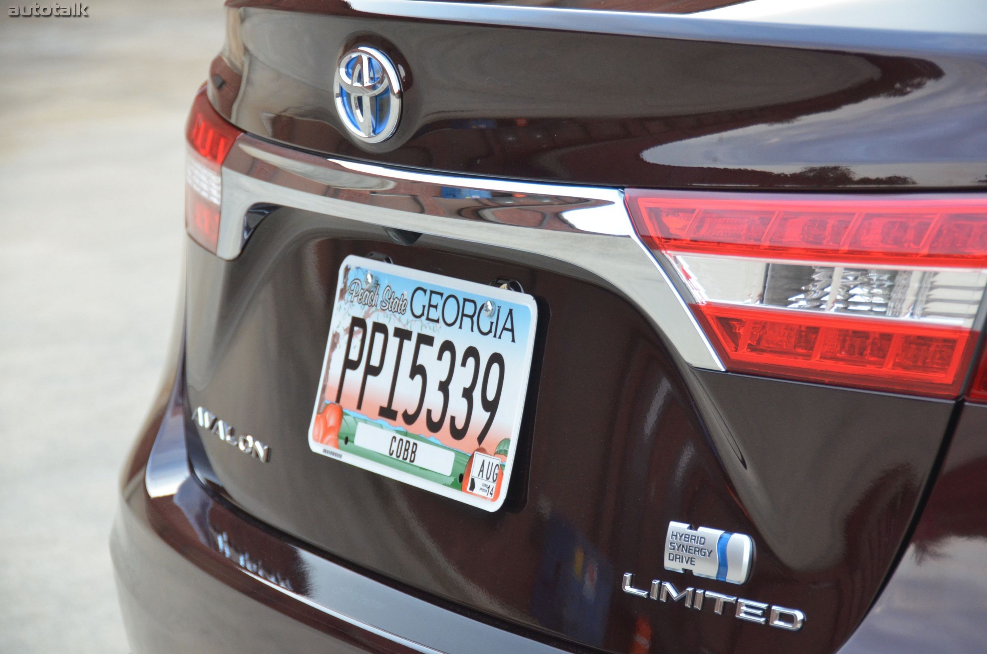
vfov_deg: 11.1
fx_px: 3365
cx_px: 494
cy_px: 327
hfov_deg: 16.7
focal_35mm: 123
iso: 1600
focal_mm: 82
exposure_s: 1/160
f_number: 5
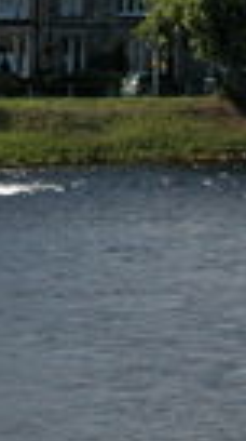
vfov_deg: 10.8
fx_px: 2319
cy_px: 62
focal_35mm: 199
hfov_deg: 6.1
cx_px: 120
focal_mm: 15.7
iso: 100
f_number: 6.4
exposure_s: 1/279
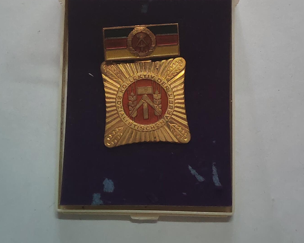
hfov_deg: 21.5
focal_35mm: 89
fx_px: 801
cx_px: 151
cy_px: 60
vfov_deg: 17.2
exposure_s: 1/50
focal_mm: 5.52
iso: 400
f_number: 1.95
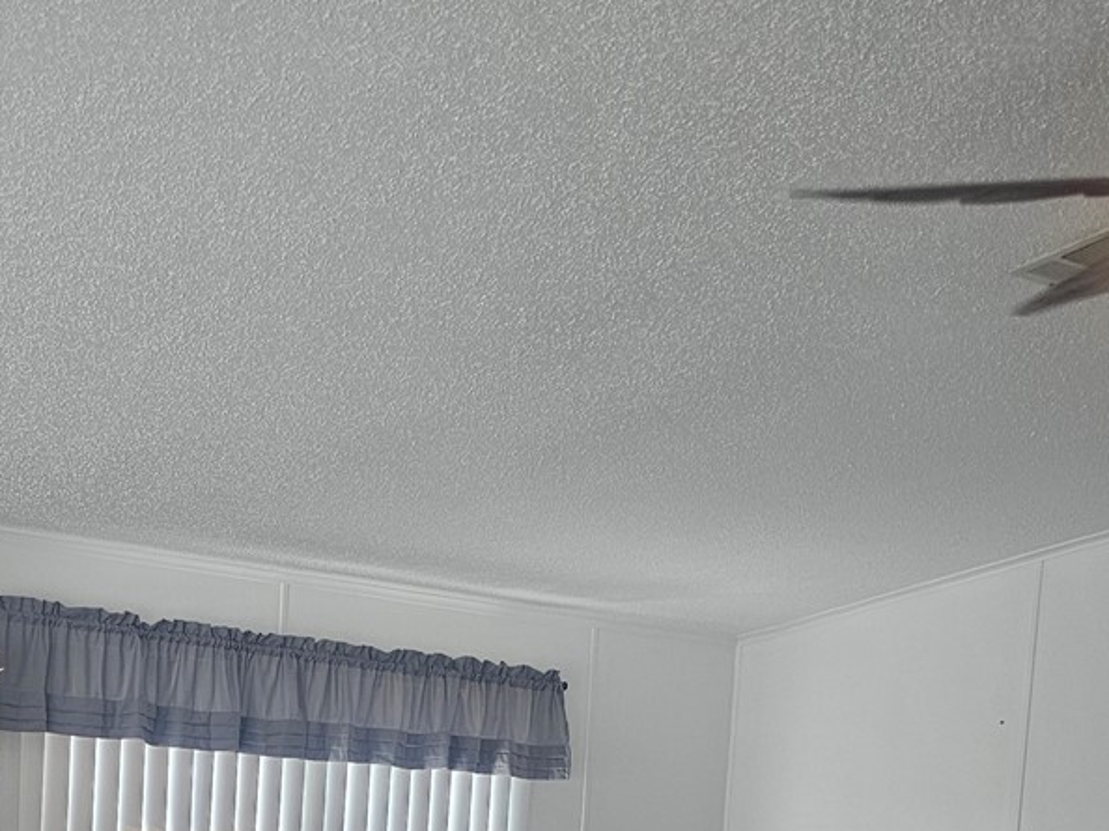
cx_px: 347
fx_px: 1986
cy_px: 1020
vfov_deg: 21.8
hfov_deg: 30.9
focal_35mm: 62
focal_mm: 6.3
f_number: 1.7
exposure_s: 1/120
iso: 64
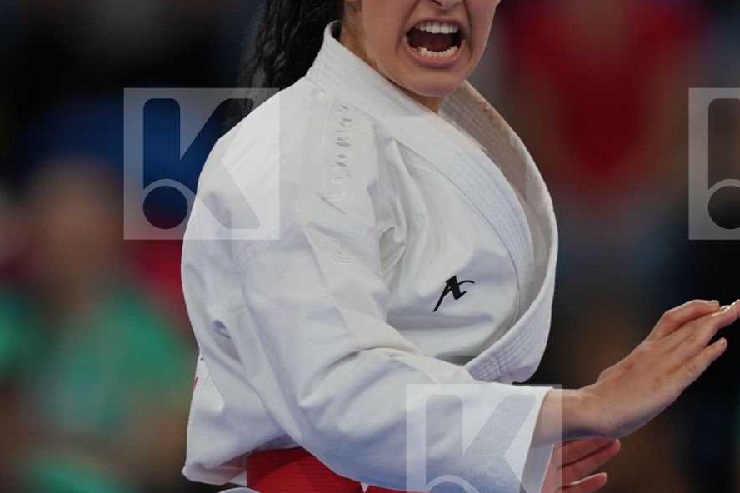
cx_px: 484
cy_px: 164
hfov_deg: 2.5
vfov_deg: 1.7
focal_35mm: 811
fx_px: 16669
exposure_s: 1/500
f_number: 2.8
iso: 800
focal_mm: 400
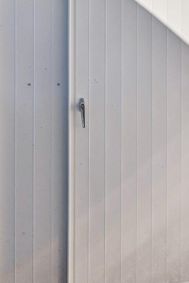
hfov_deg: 36.8
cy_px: 98
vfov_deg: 53.5
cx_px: 144
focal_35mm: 35
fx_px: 276
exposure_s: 1/2000
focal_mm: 10
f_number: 7.1
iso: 100
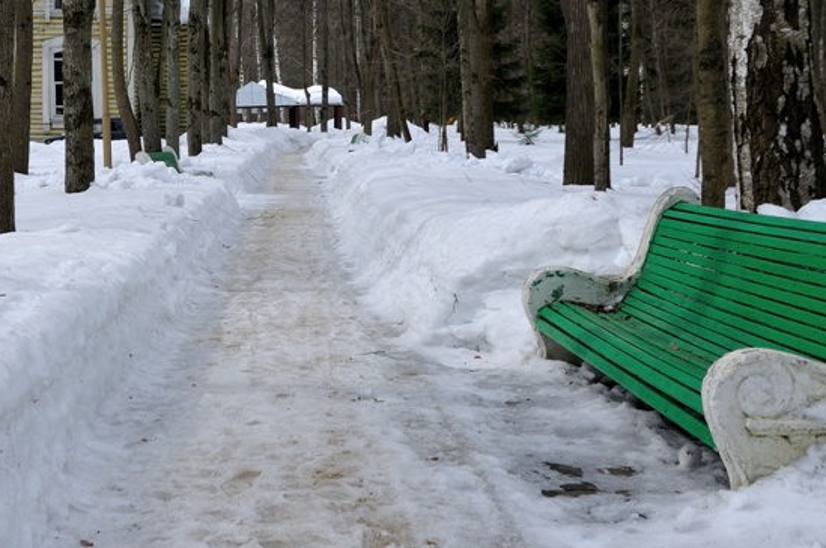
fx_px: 1351
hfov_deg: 33.0
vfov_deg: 22.8
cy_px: 160
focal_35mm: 59
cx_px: 166
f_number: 7.1
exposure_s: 1/320
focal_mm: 24
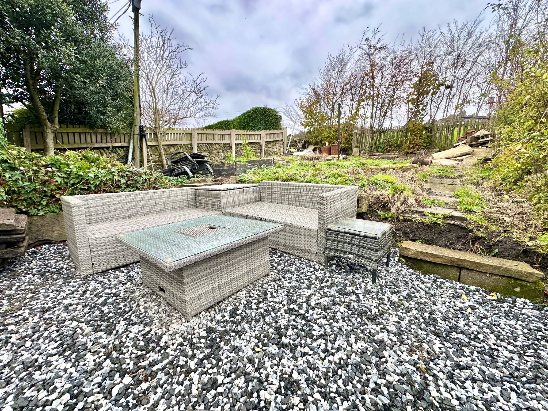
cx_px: 274
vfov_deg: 85.7
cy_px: 206
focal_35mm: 14
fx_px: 222
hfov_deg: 102.1
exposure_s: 1/99
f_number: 2.2
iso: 80
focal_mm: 2.22
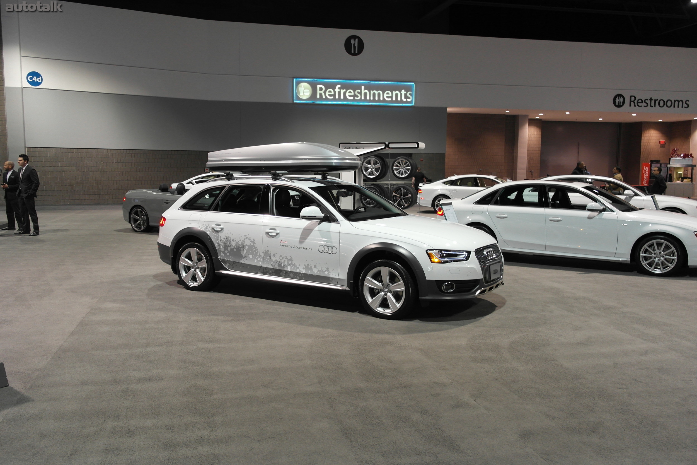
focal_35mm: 30
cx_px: 348
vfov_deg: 43.6
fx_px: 581
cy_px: 232
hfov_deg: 61.9
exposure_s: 1/30
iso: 400
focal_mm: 20
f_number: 3.5
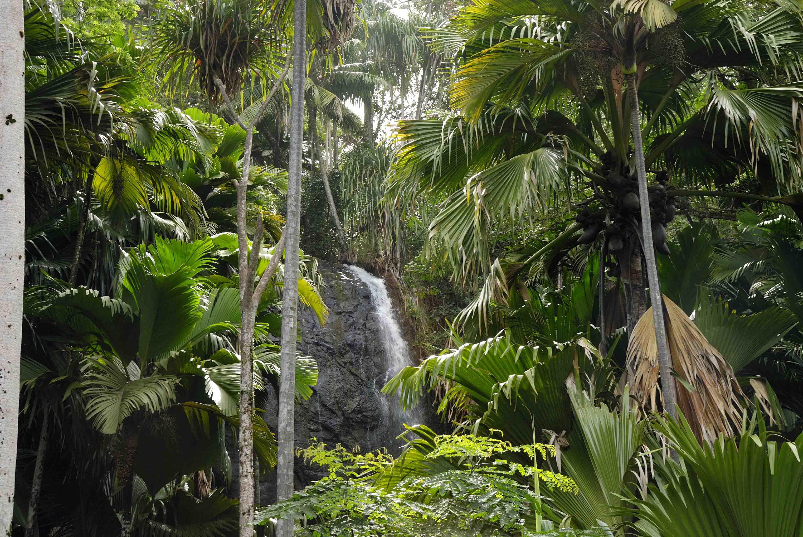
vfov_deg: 23.8
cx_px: 402
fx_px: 1273
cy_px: 268
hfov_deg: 35.0
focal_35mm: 57
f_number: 7.1
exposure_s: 1/80
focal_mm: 38
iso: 200
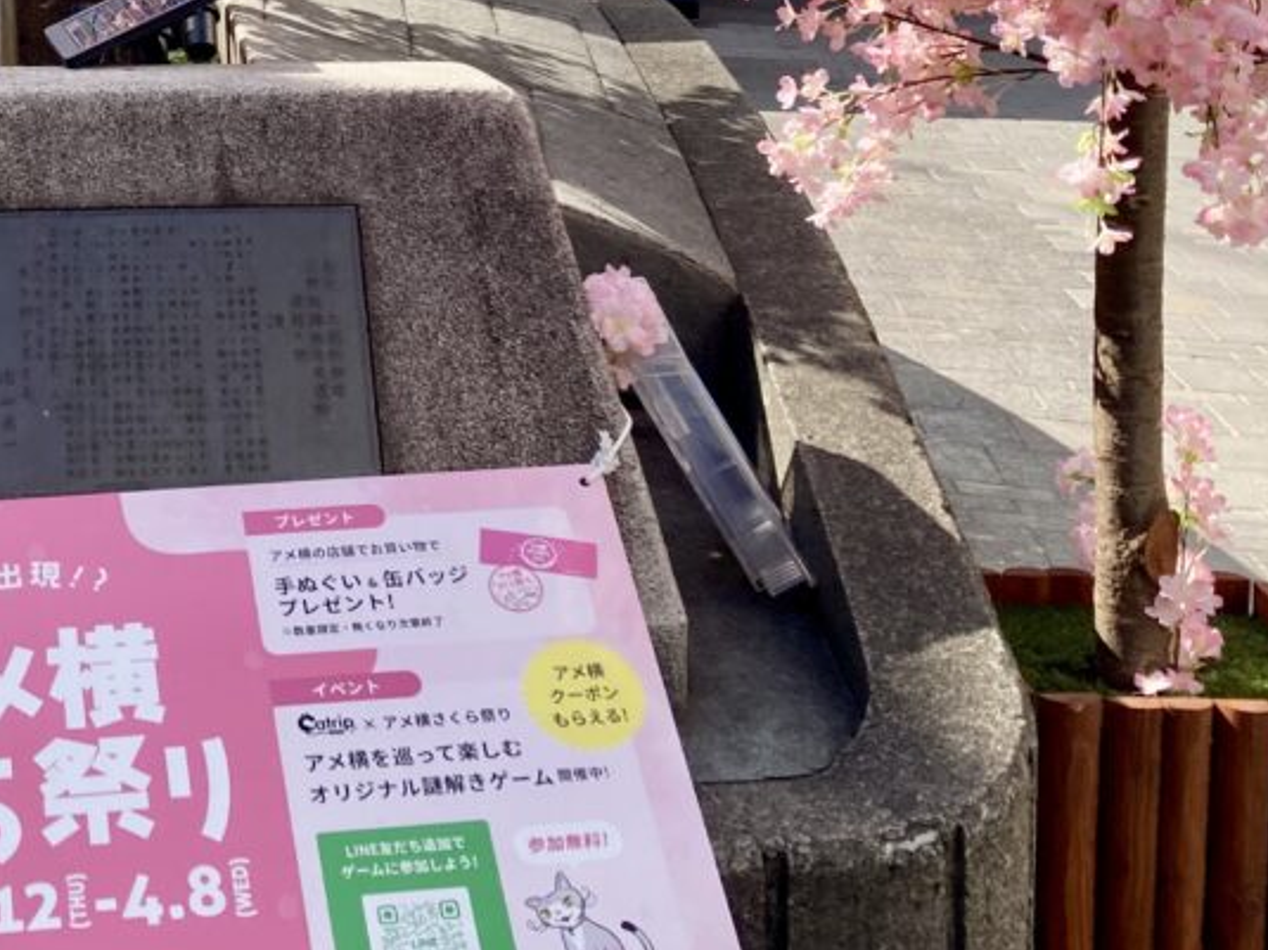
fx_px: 2454
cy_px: -31
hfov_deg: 28.1
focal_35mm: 67
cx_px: 187
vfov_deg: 21.1
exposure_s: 1/979
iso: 20
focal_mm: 3.99
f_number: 1.8
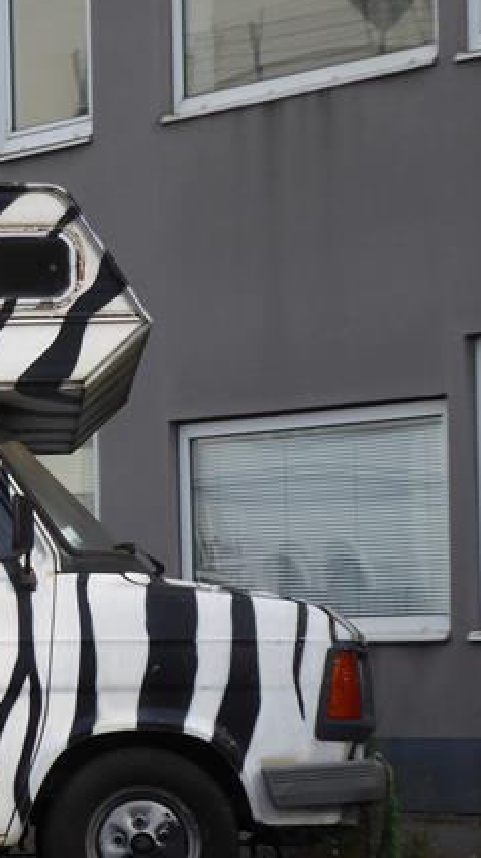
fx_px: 3225
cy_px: 563
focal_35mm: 142
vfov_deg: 15.1
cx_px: -255
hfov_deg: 8.3
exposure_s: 1/250
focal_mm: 11.7
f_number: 4.4
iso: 100
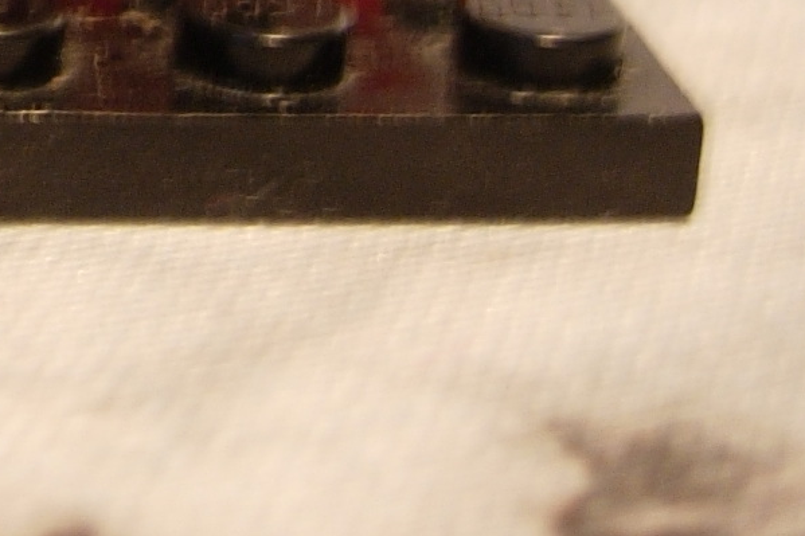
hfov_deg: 11.6
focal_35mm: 171
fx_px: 3822
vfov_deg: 7.6
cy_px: -618
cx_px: -298
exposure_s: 1/5.8
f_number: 2.8
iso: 64
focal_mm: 7.8
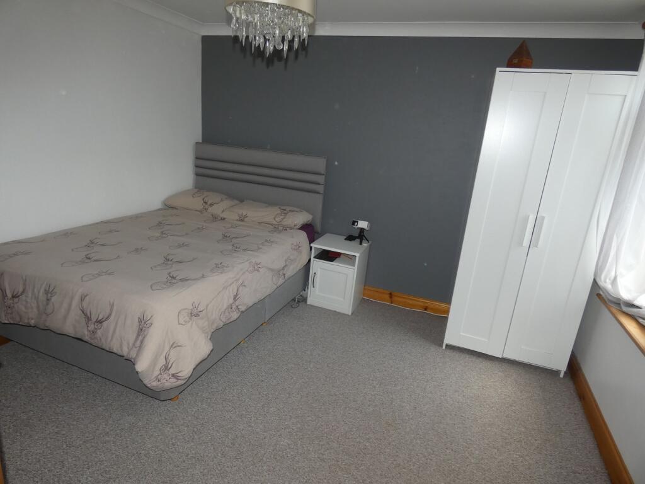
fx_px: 373
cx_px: 322
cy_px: 242
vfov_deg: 66.0
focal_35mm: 20
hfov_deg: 81.7
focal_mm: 3.6
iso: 160
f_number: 2.8
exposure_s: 1/60
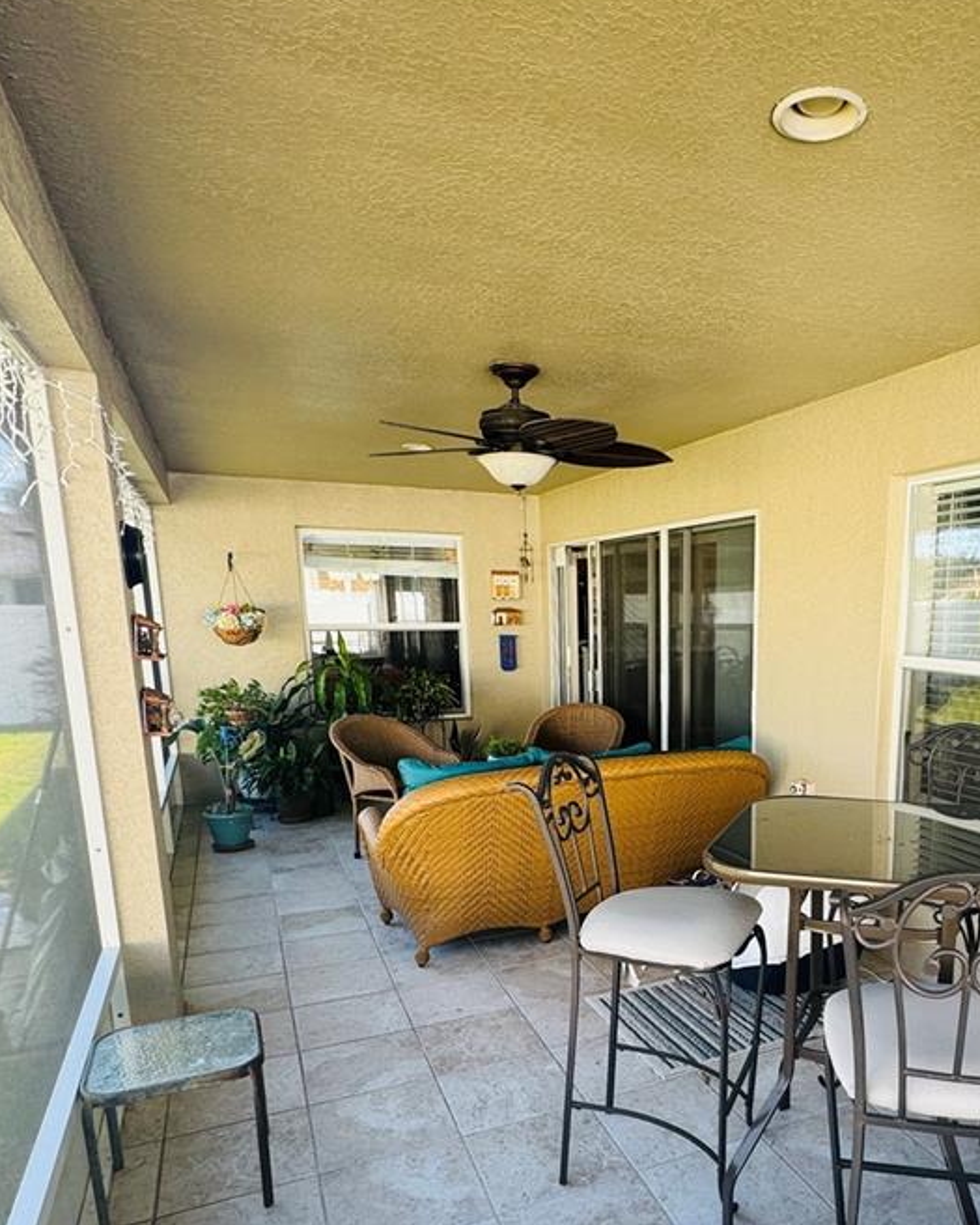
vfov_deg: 66.6
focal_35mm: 25
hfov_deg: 54.8
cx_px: 702
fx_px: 906
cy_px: 796
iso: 40
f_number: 2.2
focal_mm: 2.22
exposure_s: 1/99
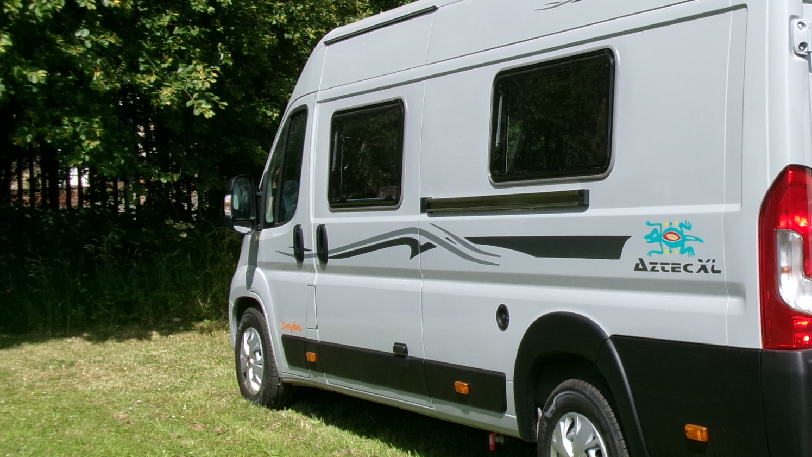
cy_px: 226
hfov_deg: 30.1
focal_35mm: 68
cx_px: 679
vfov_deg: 17.7
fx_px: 1464
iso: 100
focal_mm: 6.4
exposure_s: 1/120
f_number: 11.8
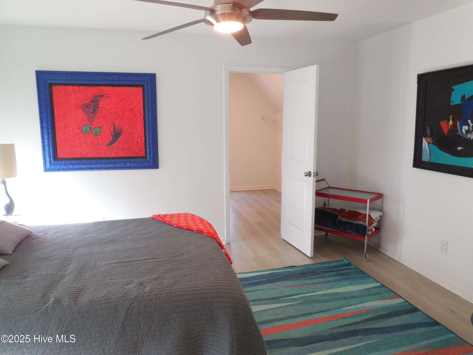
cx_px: 236
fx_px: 342
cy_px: 178
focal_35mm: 25
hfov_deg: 69.4
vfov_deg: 54.9
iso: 280
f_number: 3.1
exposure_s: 1/30
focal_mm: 4.5
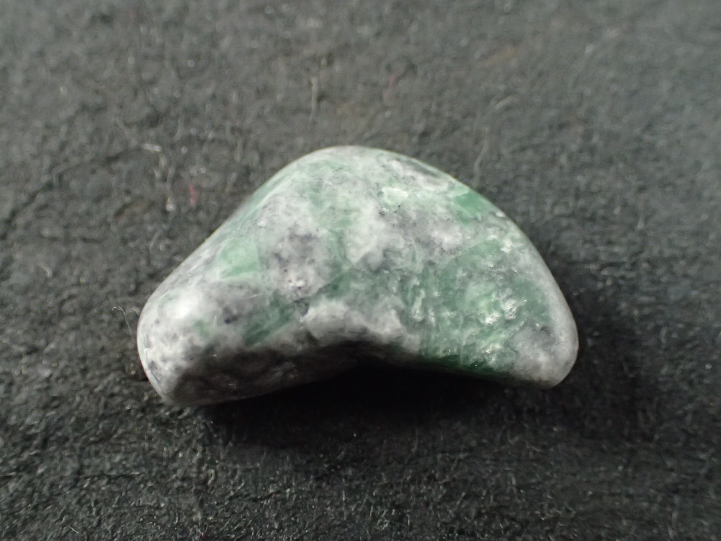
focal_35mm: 57
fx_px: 1187
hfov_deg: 33.8
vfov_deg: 25.7
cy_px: 270
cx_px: 360
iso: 800
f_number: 3.5
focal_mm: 10.29
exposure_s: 1/160
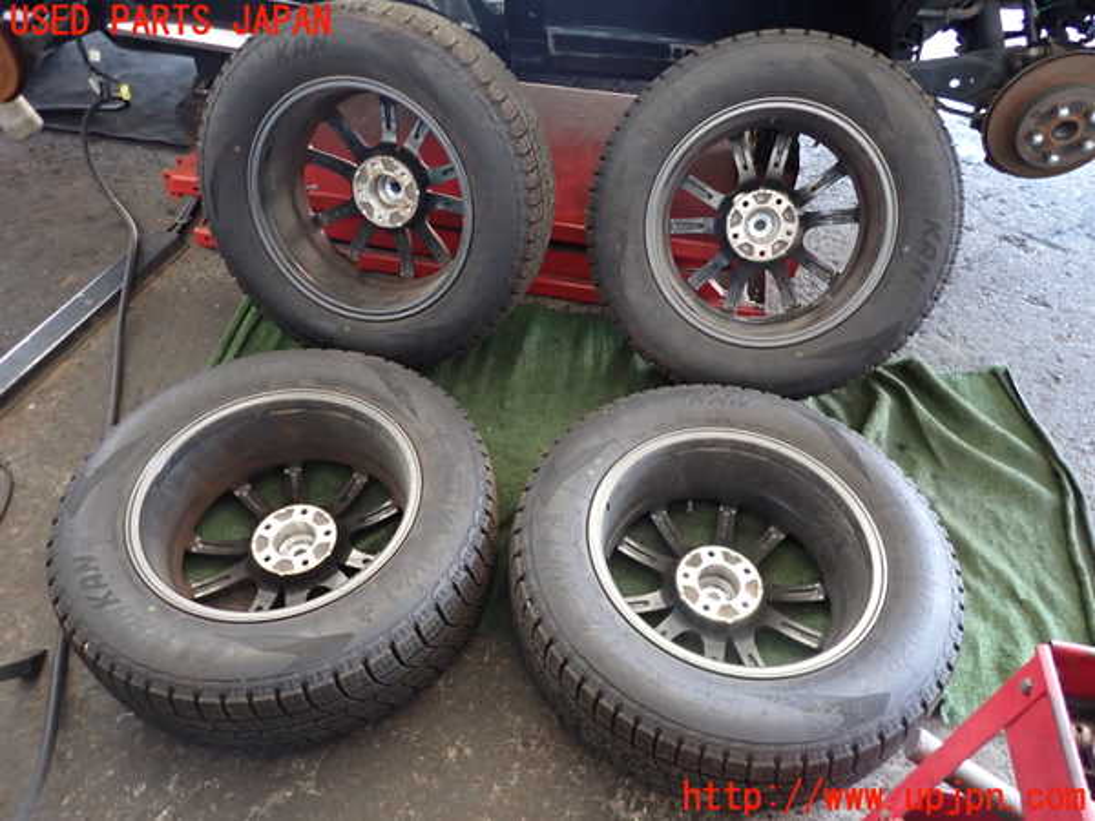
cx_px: 548
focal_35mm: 25
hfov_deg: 69.4
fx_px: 791
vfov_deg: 54.9
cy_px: 410
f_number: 2
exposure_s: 1/30
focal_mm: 4.5
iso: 500
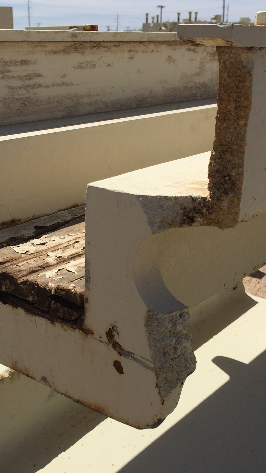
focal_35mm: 47
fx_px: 589
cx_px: 103
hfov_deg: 25.4
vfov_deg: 43.7
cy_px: 230
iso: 32
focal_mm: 4.15
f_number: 2.2
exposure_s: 1/4405
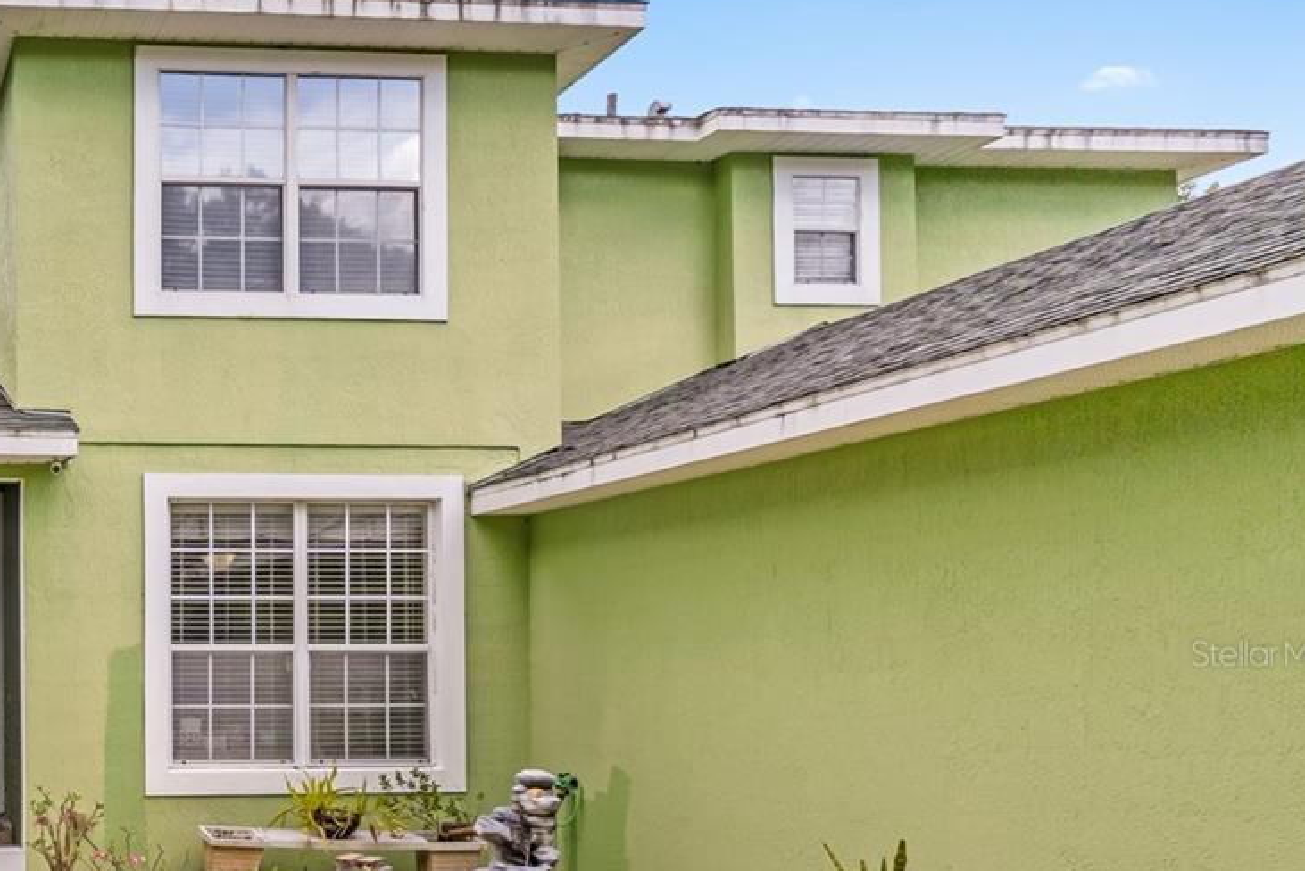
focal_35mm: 36
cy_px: 653
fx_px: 1309
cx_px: -79
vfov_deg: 36.0
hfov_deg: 43.2
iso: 250
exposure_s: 1/4000
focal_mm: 11
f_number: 9
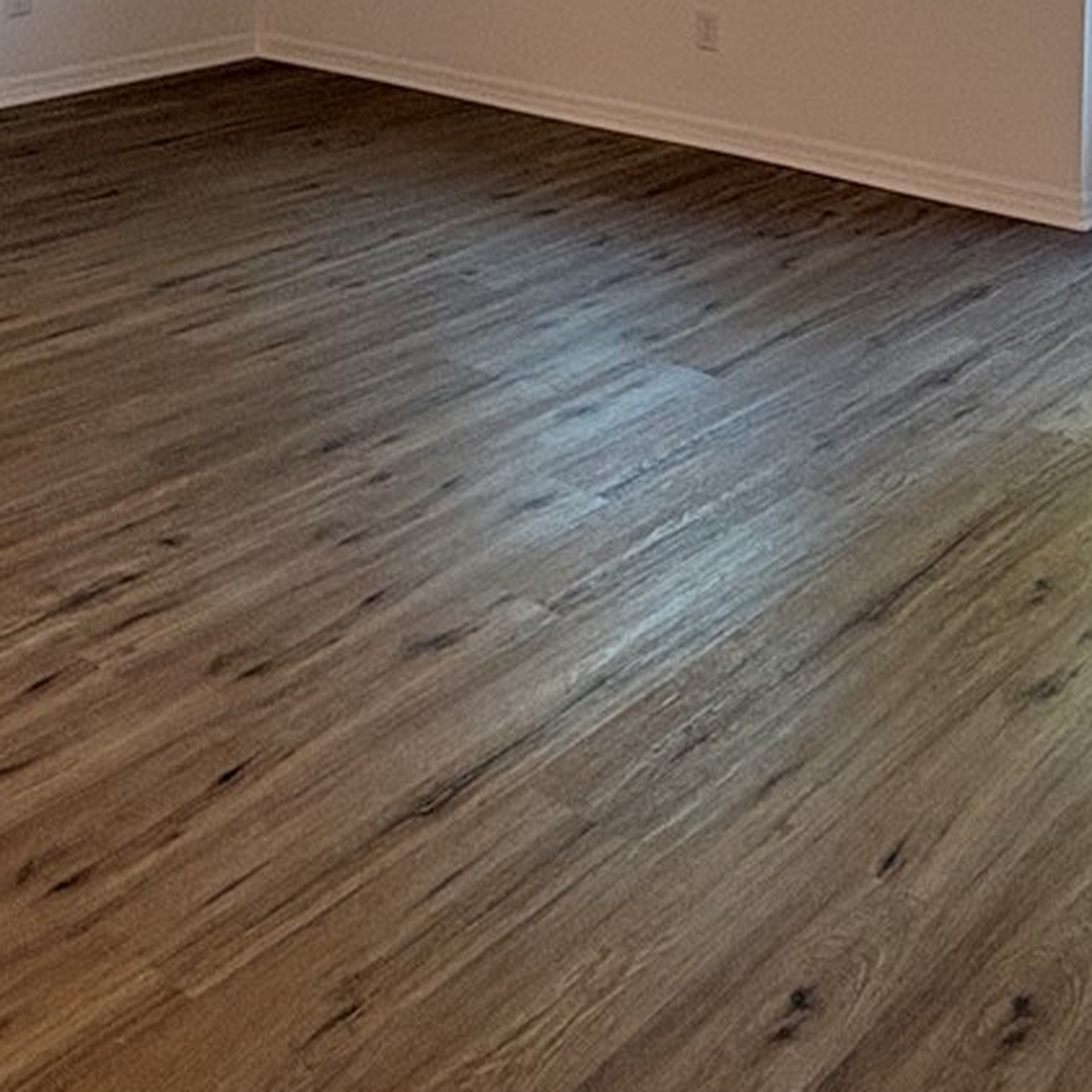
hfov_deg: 35.2
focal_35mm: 47
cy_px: -93
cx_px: 827
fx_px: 1677
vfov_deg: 32.1
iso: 200
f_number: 2.2
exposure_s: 1/60
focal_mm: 2.22
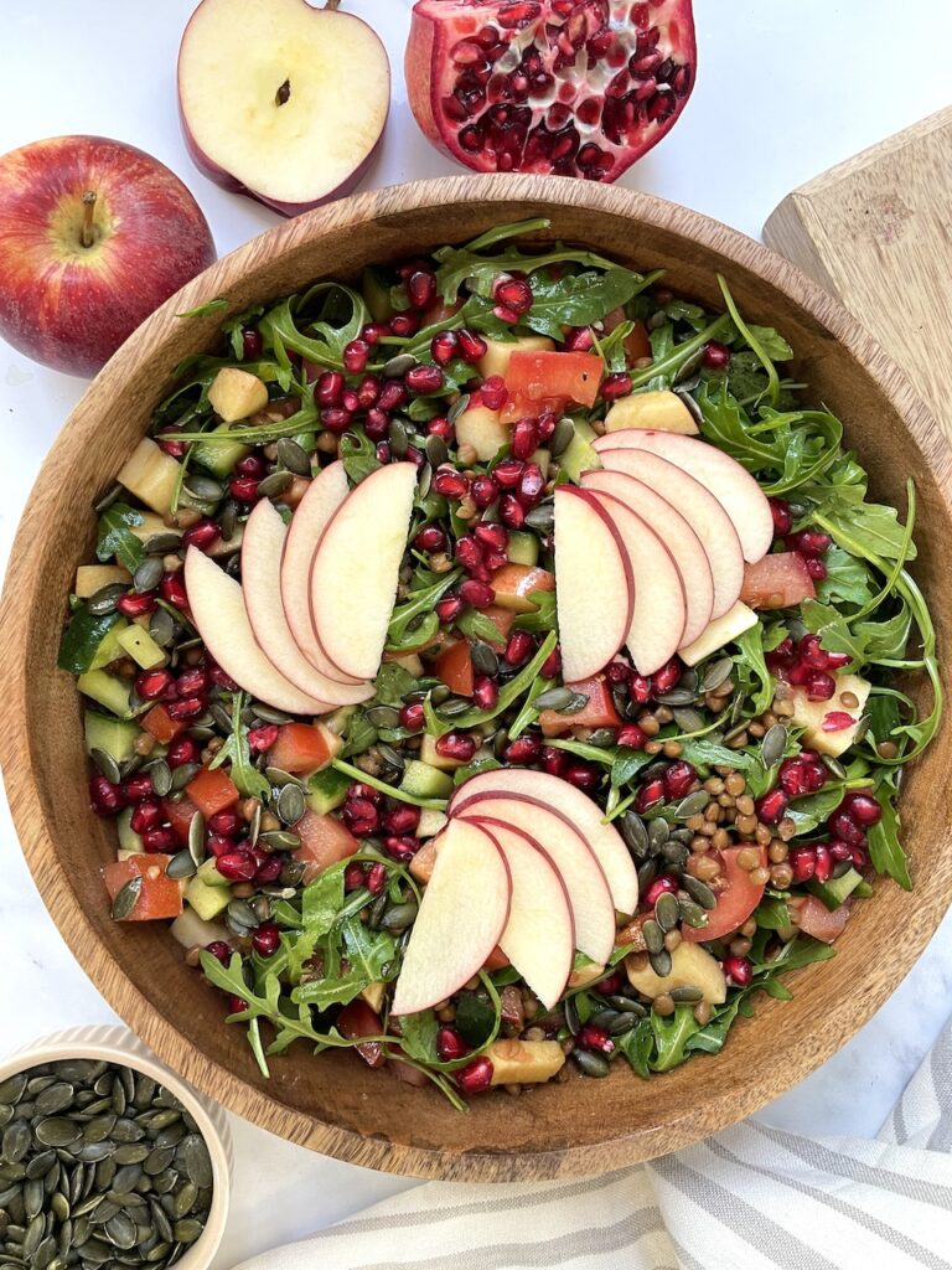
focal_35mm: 26
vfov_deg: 67.3
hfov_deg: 53.1
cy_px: 635
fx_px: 953
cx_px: 476
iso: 125
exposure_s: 1/96
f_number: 1.6
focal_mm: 4.2
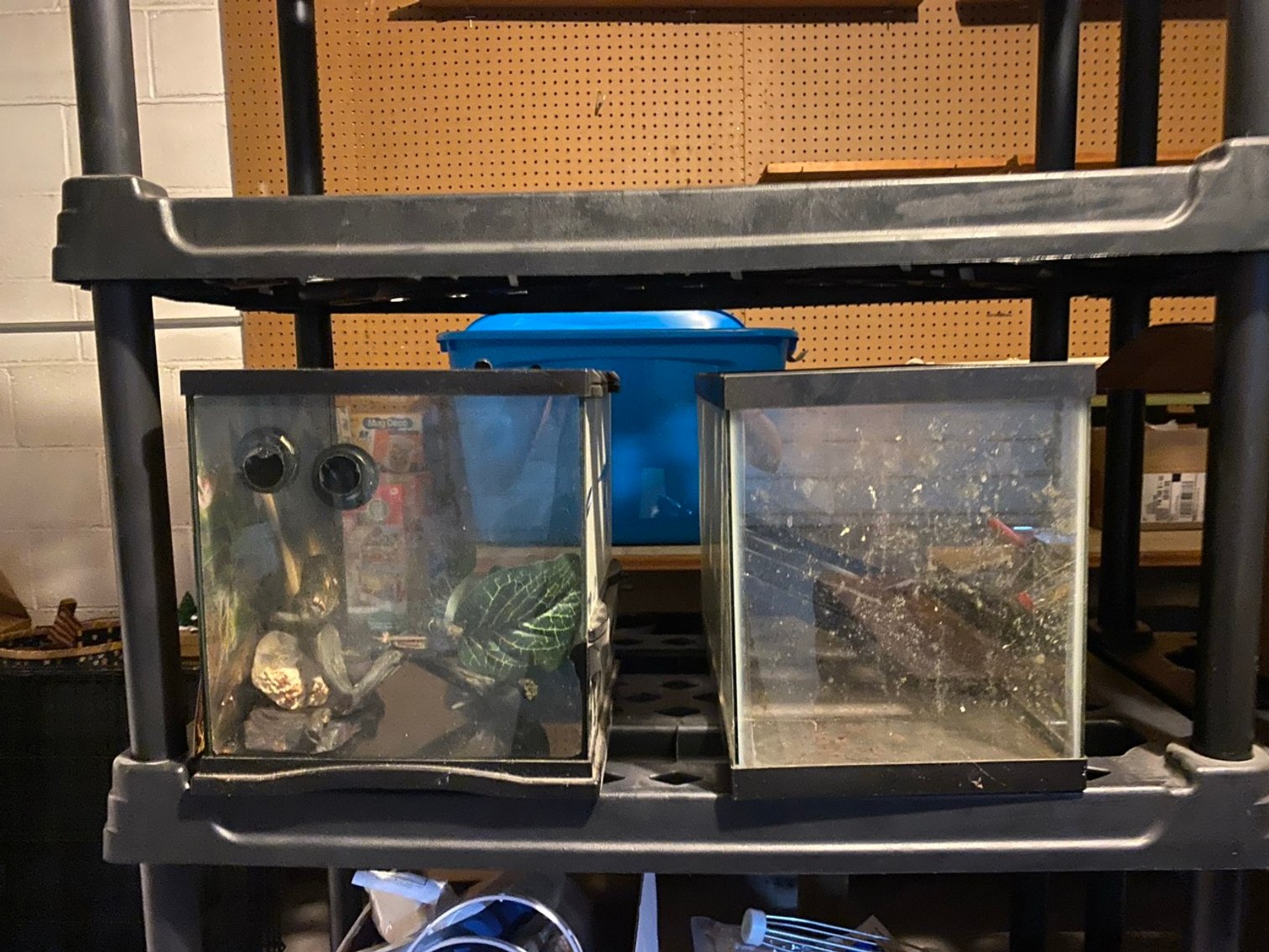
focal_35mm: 26
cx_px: 634
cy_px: 476
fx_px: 953
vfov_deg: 53.1
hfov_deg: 67.3
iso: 400
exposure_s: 1/10
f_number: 1.8
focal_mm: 4.25
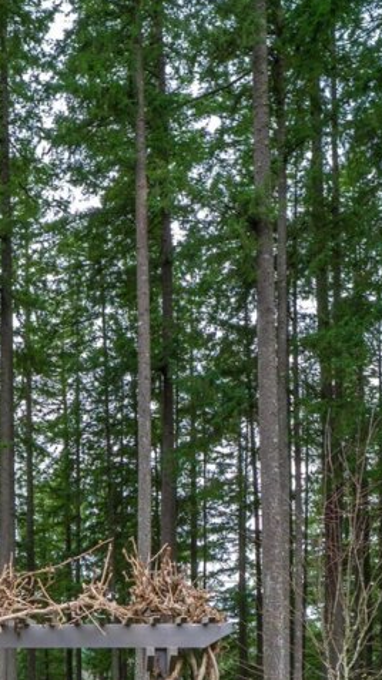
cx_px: -16
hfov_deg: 27.6
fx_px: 721
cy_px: 656
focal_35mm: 40
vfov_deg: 44.2
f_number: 6.7
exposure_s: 1/30
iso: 100
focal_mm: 13
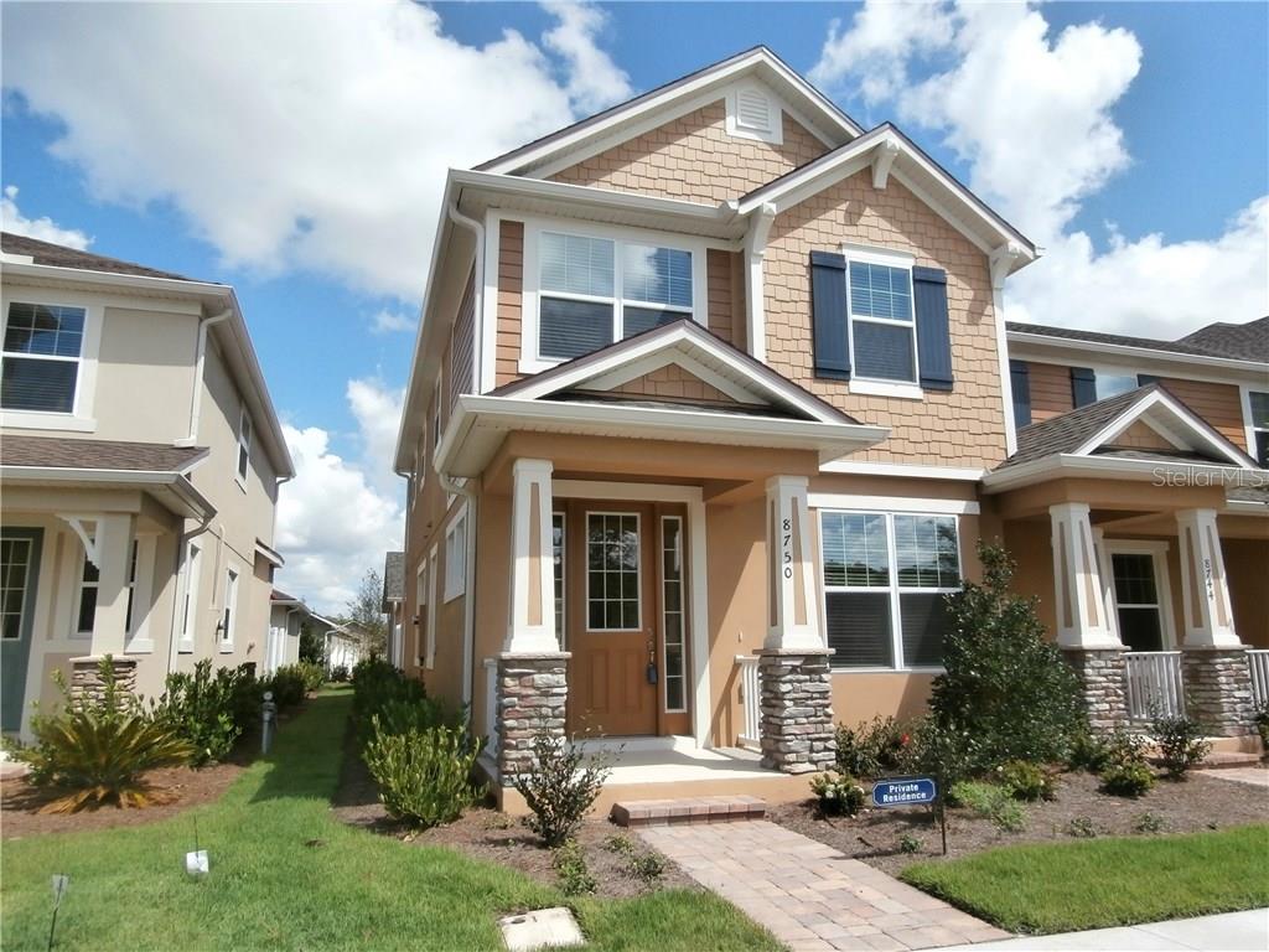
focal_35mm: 24
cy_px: 476
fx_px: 880
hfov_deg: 71.6
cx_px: 634
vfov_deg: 56.8
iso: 100
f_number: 3
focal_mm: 4.2
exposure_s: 1/1250
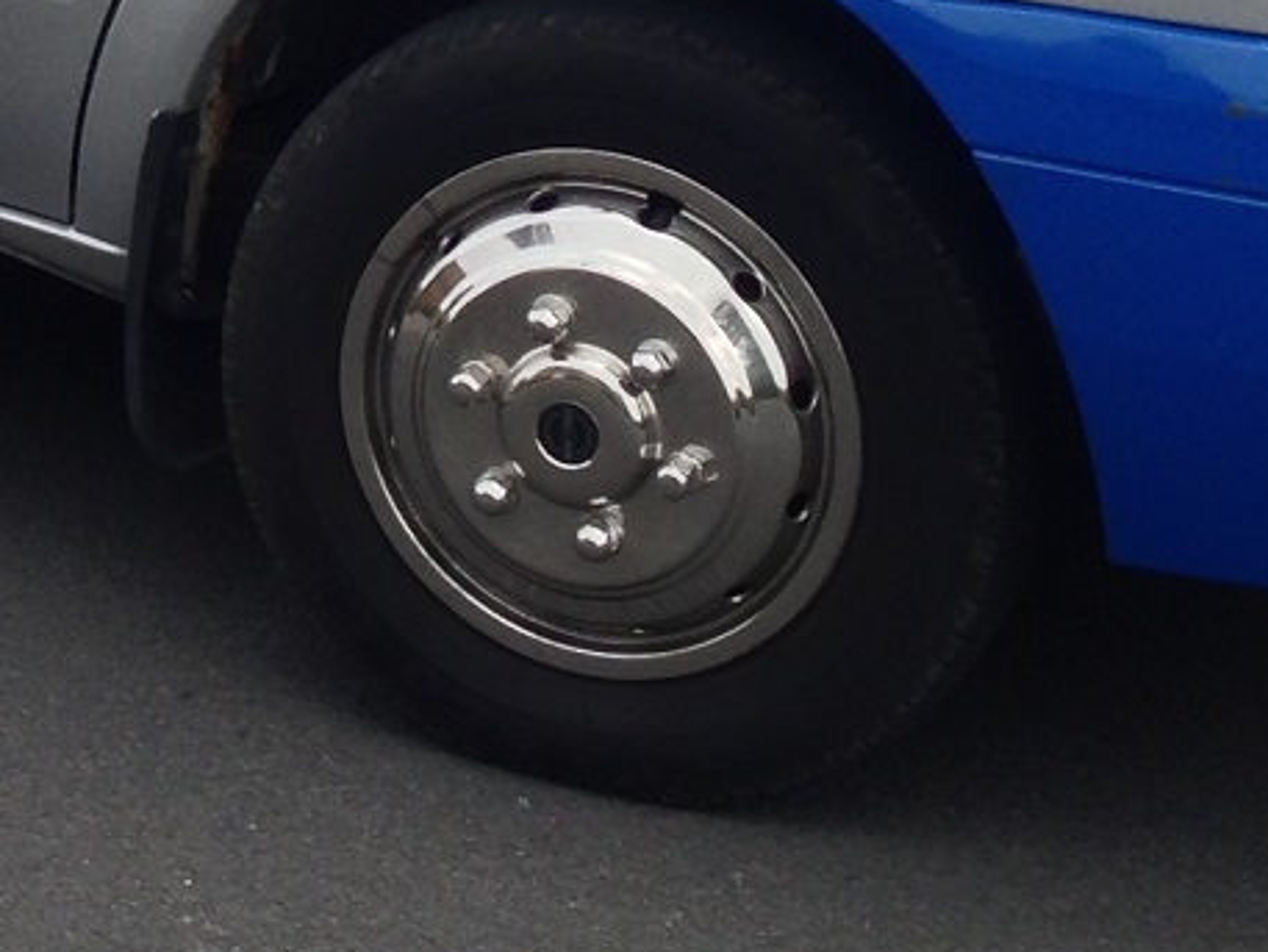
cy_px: -501
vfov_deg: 10.0
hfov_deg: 13.3
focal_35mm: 143
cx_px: -339
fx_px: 5240
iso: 50
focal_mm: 4.13
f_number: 2.4
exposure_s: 1/786
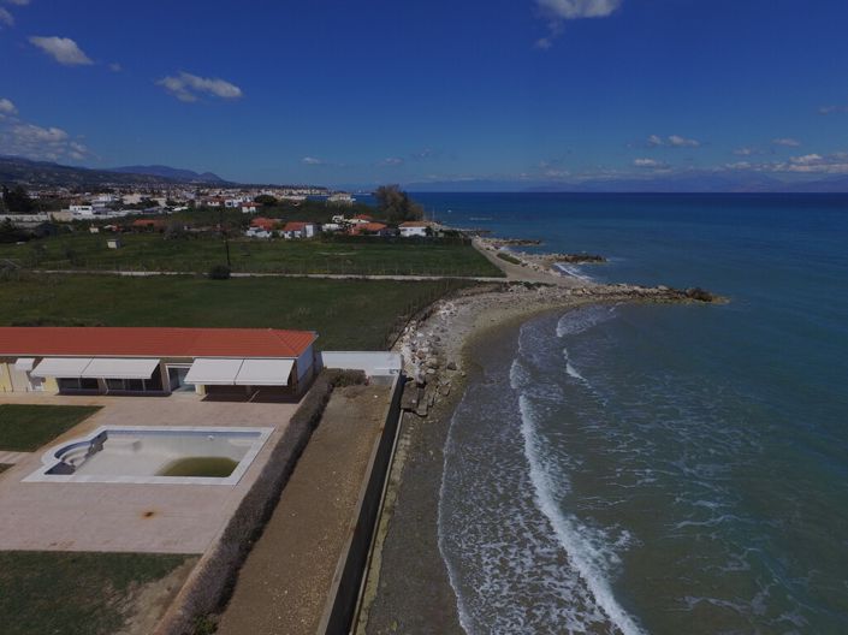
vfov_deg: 65.9
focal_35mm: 20
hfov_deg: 81.8
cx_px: 424
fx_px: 490
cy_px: 318
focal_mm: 3.61
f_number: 2.8
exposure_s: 1/4098
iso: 100
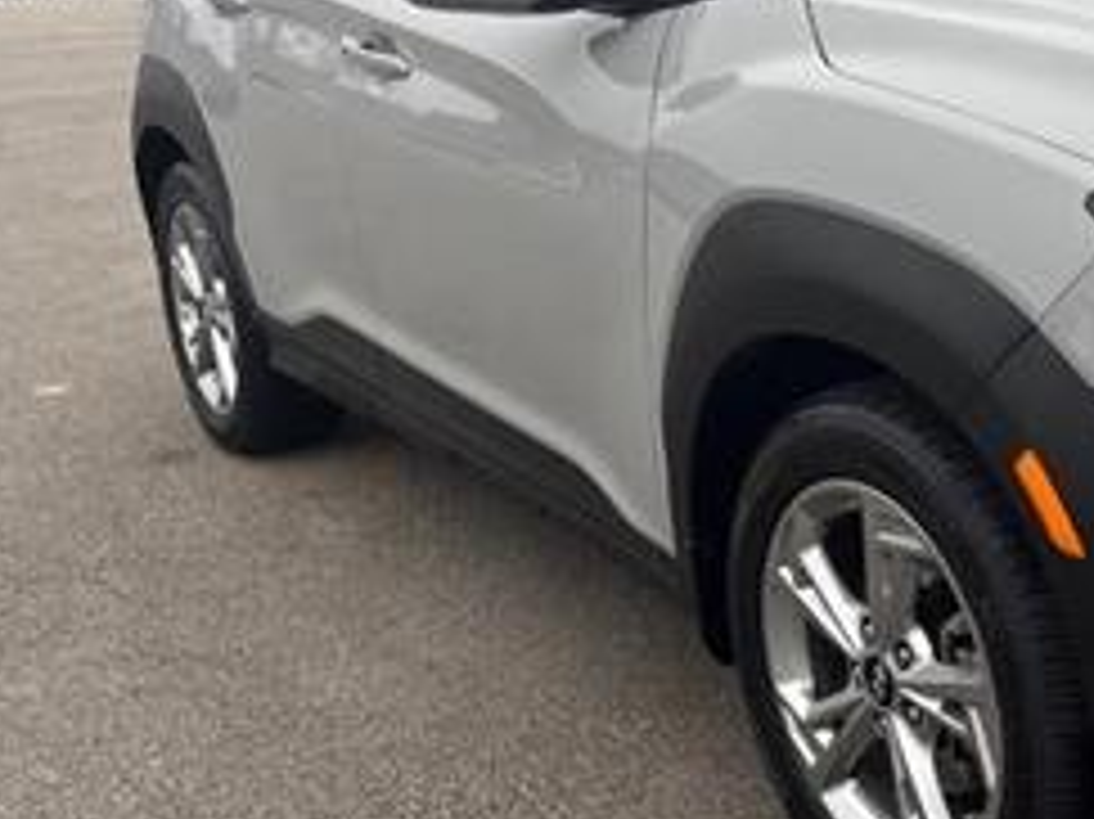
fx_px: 1706
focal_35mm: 54
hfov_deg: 32.6
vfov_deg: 27.0
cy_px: 400
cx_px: 1099
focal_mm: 5.96
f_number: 1.6
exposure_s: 1/945
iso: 50
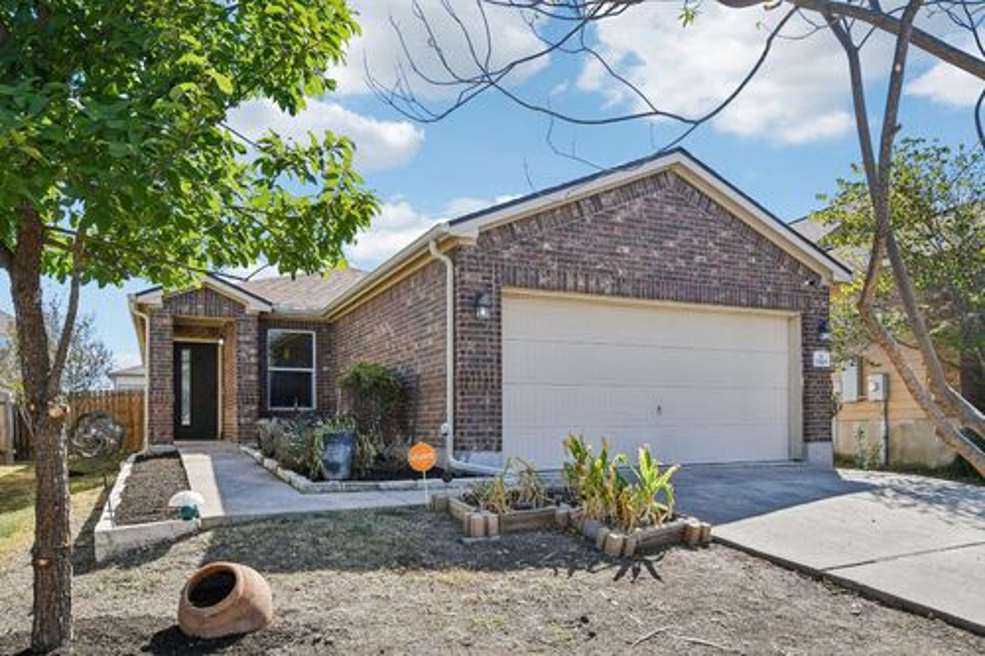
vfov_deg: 53.1
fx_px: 656
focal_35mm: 24
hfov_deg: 73.8
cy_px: 328
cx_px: 492
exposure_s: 1/800
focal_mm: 16
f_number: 8
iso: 400
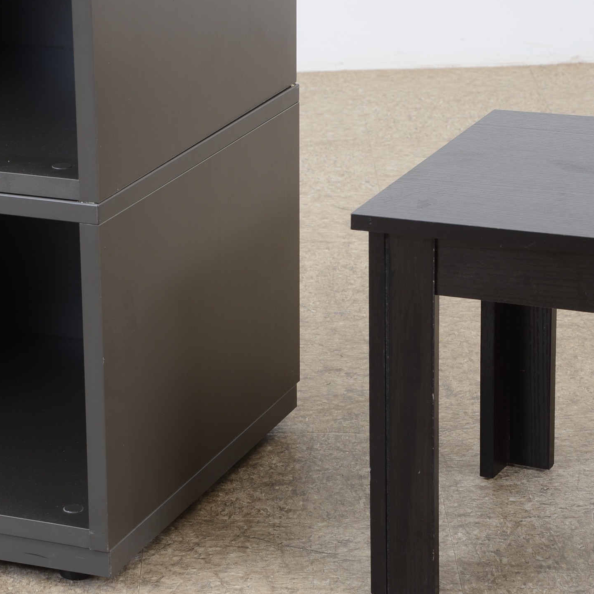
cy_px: 270
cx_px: 221
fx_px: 2466
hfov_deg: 13.7
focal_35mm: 127
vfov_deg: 13.7
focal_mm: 58
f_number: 9
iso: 125
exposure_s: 1/80
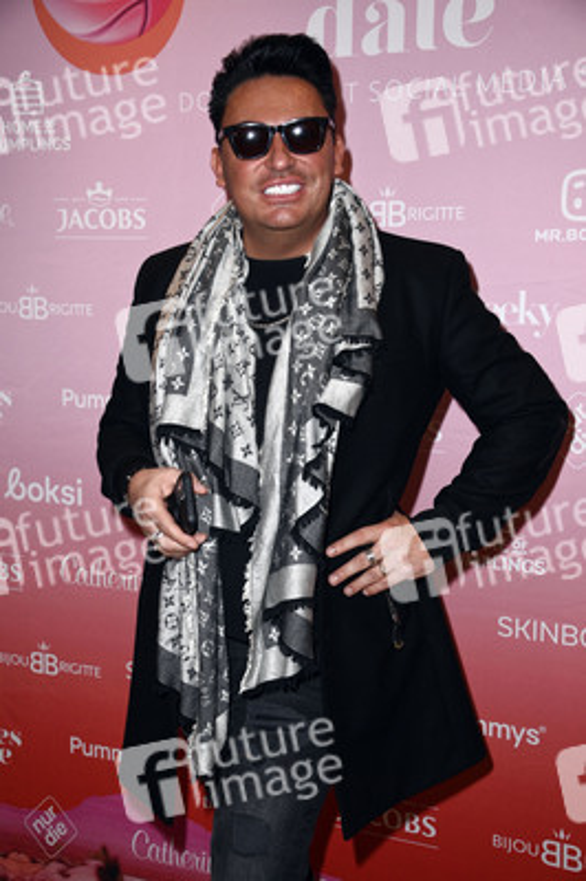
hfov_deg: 25.9
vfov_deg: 38.2
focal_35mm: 52
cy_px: 440
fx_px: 1272
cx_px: 293
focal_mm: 52
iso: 800
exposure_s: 1/200
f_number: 5.6
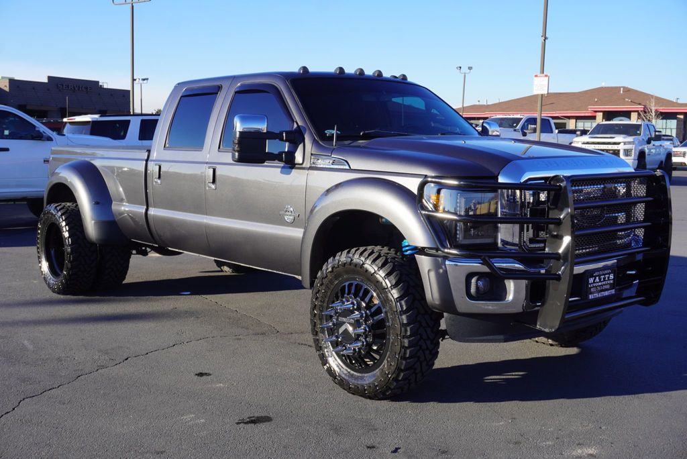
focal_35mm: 40
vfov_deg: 33.1
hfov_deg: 47.9
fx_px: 773
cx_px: 344
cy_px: 230
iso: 100
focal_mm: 27
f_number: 8
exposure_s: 1/100
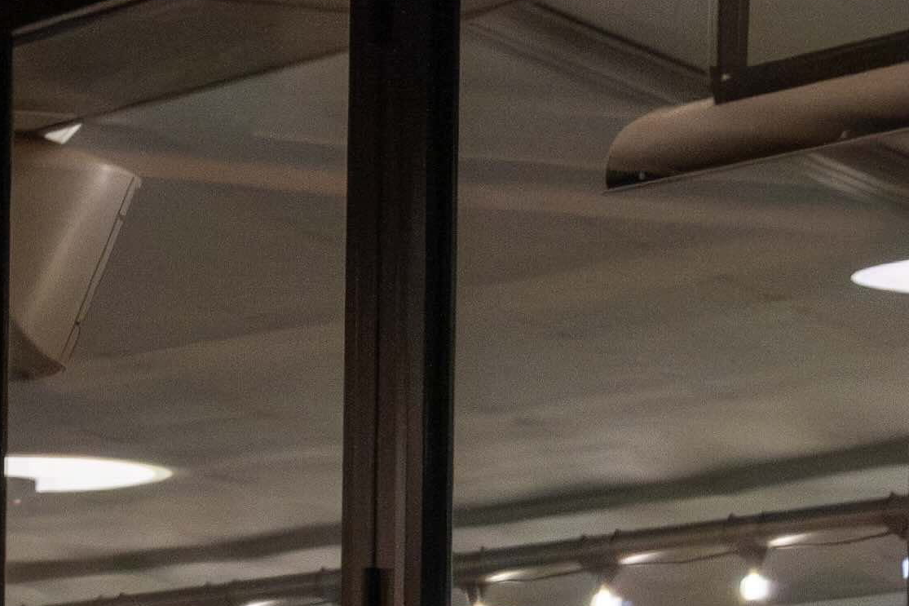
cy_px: 1212
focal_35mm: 198
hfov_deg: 10.0
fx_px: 4998
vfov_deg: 6.7
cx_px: -491
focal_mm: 24.3
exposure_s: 1/40
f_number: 3.2
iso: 6400
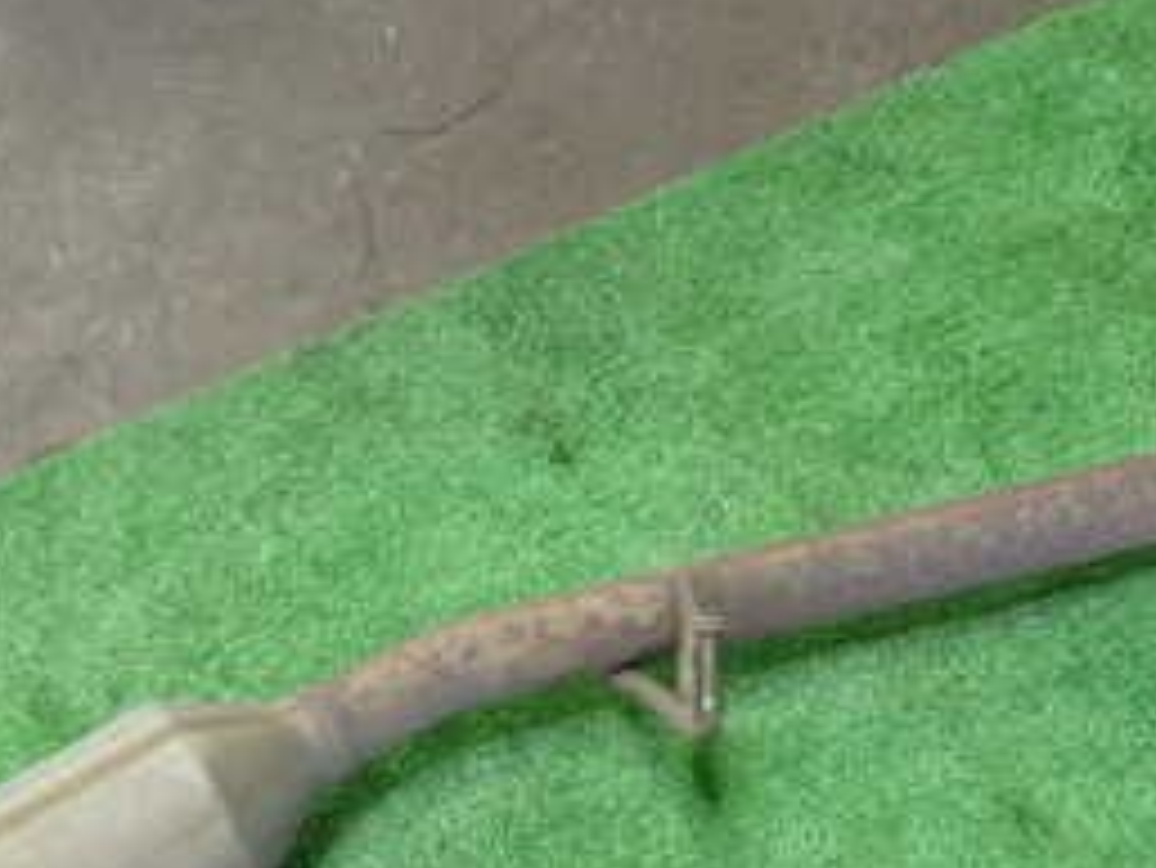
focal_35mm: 70
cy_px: 1003
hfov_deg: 27.0
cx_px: 171
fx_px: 2339
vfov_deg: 19.9
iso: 250
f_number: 2.3
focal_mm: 5.4
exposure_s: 1/30
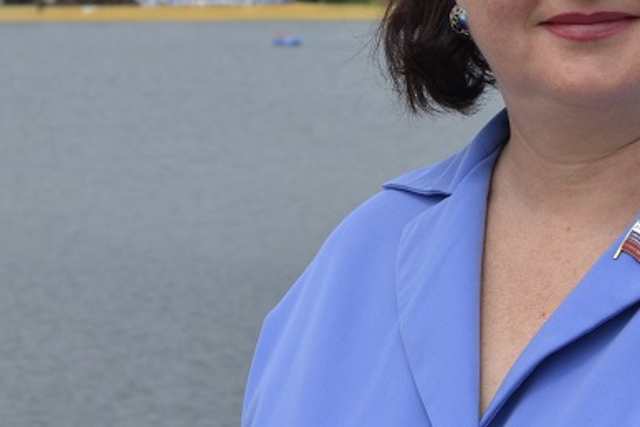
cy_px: 56
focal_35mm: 186
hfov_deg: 11.0
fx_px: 3306
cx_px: 499
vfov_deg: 7.4
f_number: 8
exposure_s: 1/250
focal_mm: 48
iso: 100
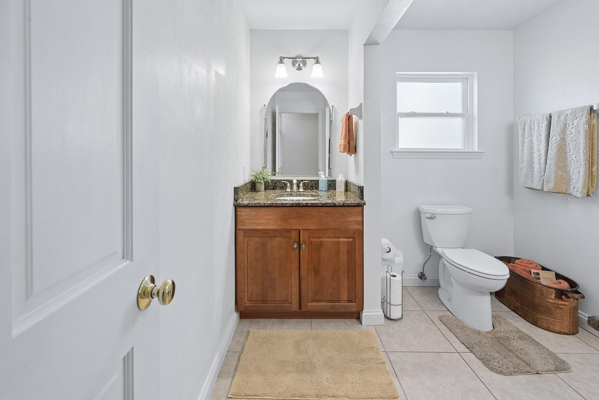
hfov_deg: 100.4
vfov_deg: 77.4
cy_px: 200
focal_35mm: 15
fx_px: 250
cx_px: 300
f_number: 8
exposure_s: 1/40
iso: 400
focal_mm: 15
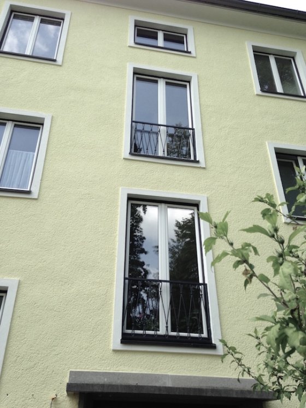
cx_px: 153
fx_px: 389
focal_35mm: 33
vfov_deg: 55.3
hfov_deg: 43.0
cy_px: 204
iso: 50
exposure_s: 1/459
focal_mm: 4.12
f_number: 2.4
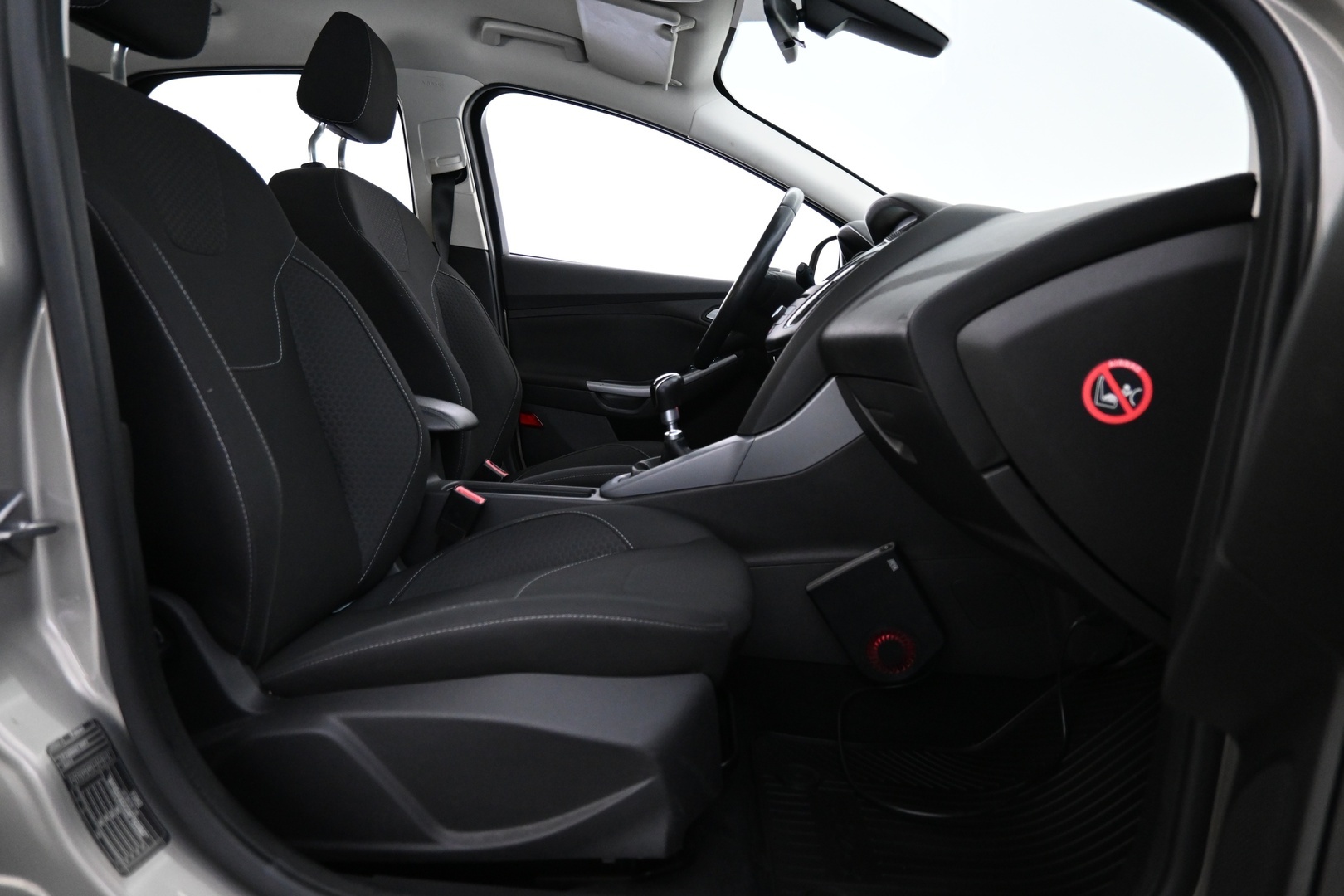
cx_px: 672
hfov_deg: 73.7
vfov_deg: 53.1
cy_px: 448
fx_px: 896
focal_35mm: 24
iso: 2200
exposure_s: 1/25
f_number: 3.5
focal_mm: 16
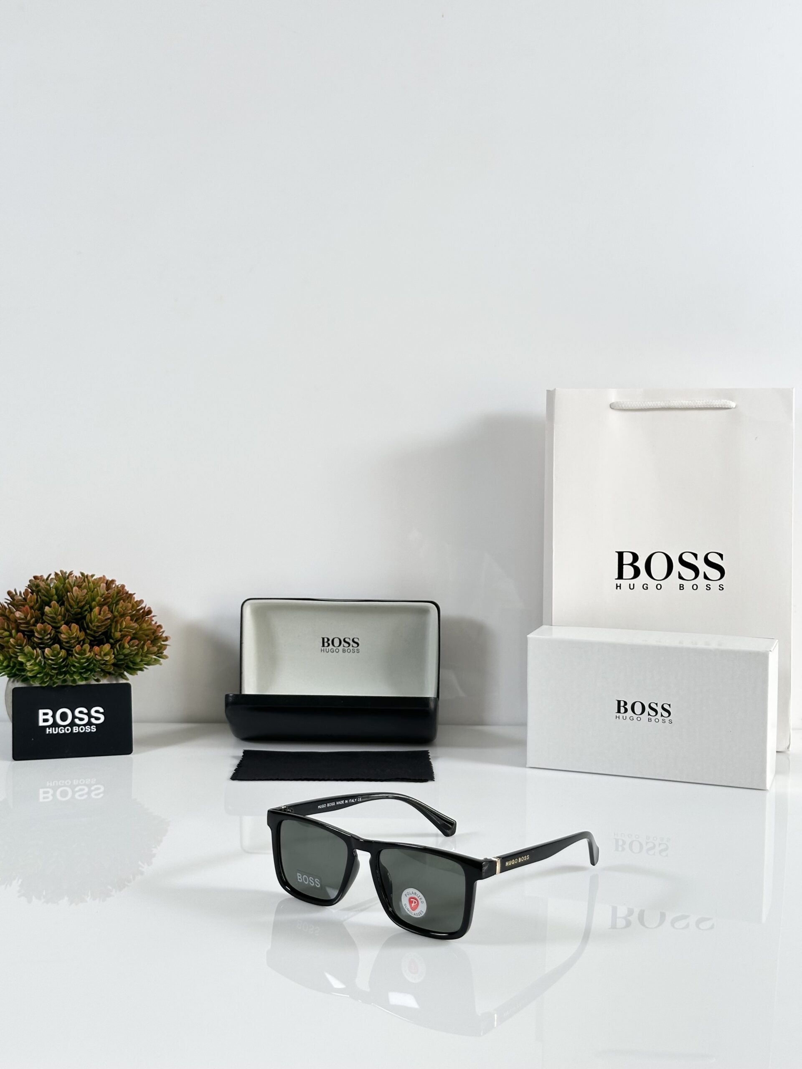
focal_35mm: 48
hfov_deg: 30.3
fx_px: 1483
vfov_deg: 39.7
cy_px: 534
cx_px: 401
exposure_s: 1/100
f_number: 1.78
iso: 50
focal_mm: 6.86
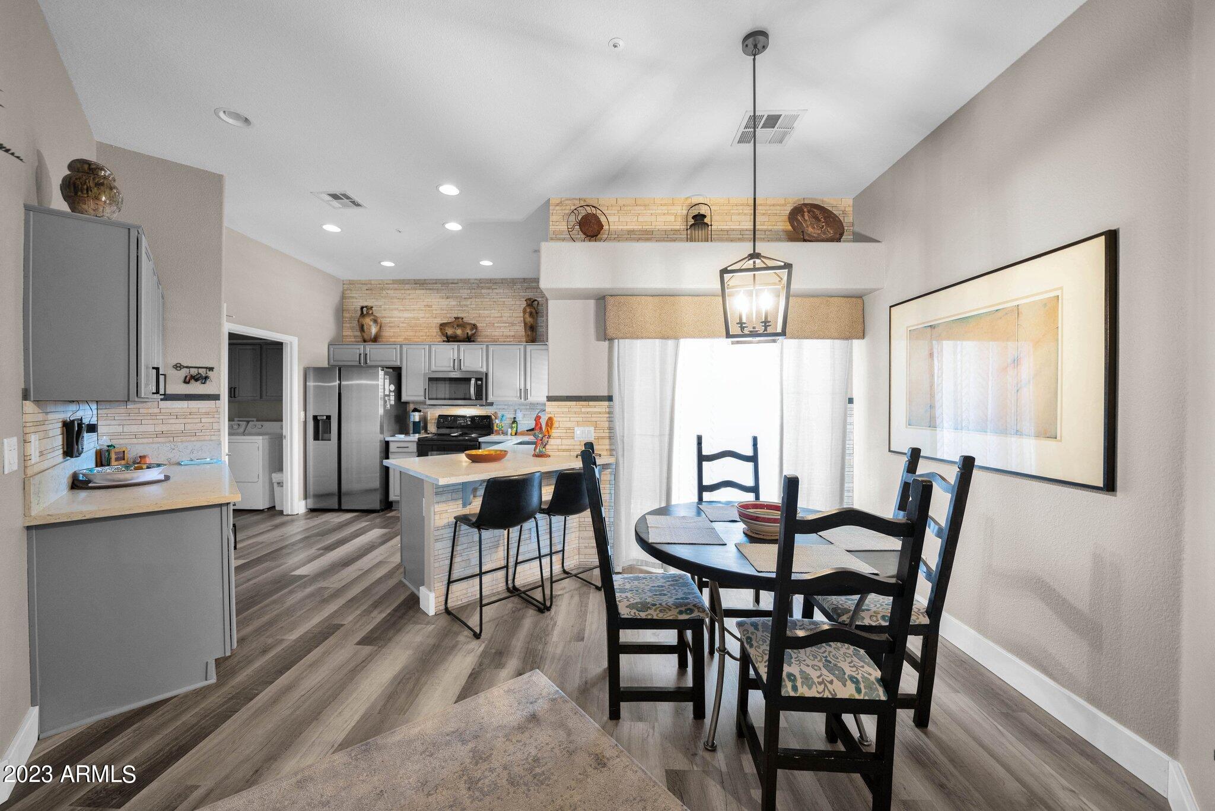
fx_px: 405
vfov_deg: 90.0
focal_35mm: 12
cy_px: 406
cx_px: 608
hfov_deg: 112.6
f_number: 4
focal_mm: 12
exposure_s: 1/10
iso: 640
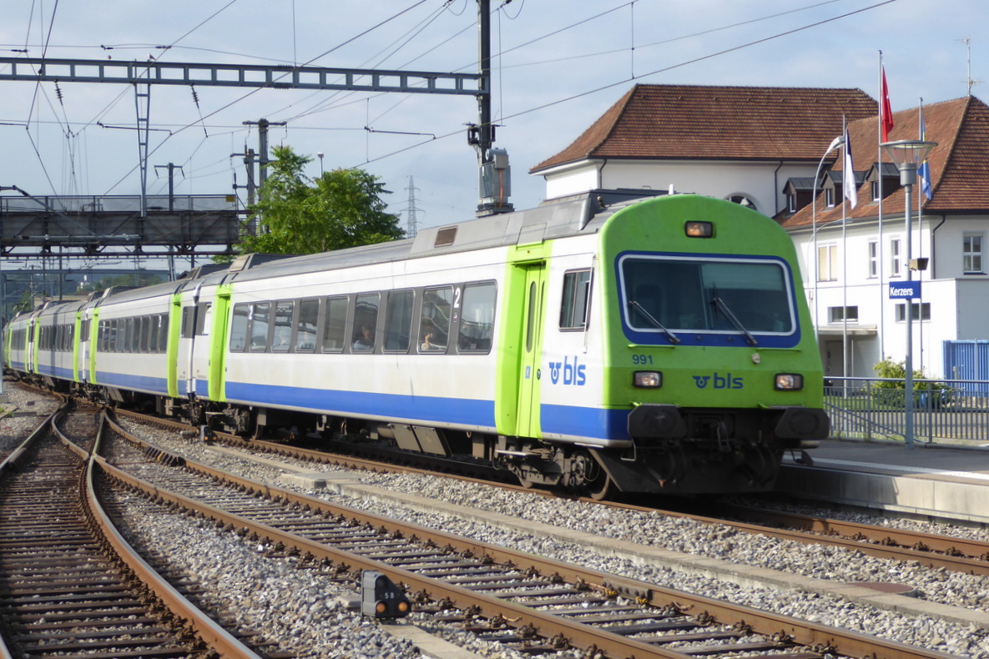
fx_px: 2170
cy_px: 336
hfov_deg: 25.7
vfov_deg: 17.3
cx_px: 492
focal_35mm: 79
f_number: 4.5
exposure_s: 1/250
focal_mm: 12.5
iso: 80
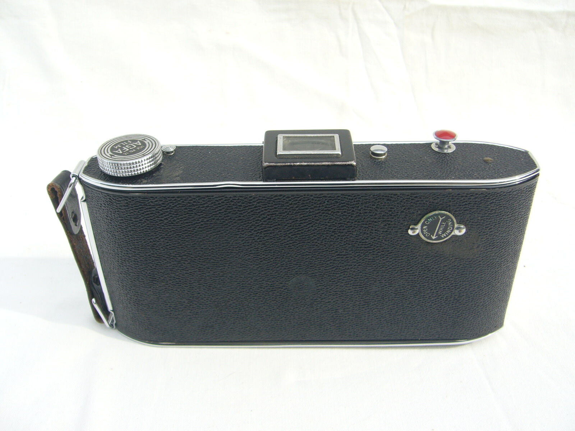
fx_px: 581
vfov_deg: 40.7
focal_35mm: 35
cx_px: 288
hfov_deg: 52.6
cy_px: 216
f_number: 5.6
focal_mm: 5.8
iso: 80
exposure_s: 1/160
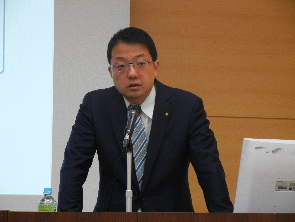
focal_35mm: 152
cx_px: 148
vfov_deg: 9.8
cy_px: 111
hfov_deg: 13.0
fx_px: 1295
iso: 400
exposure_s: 1/20.6
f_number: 4.6
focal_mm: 27.4
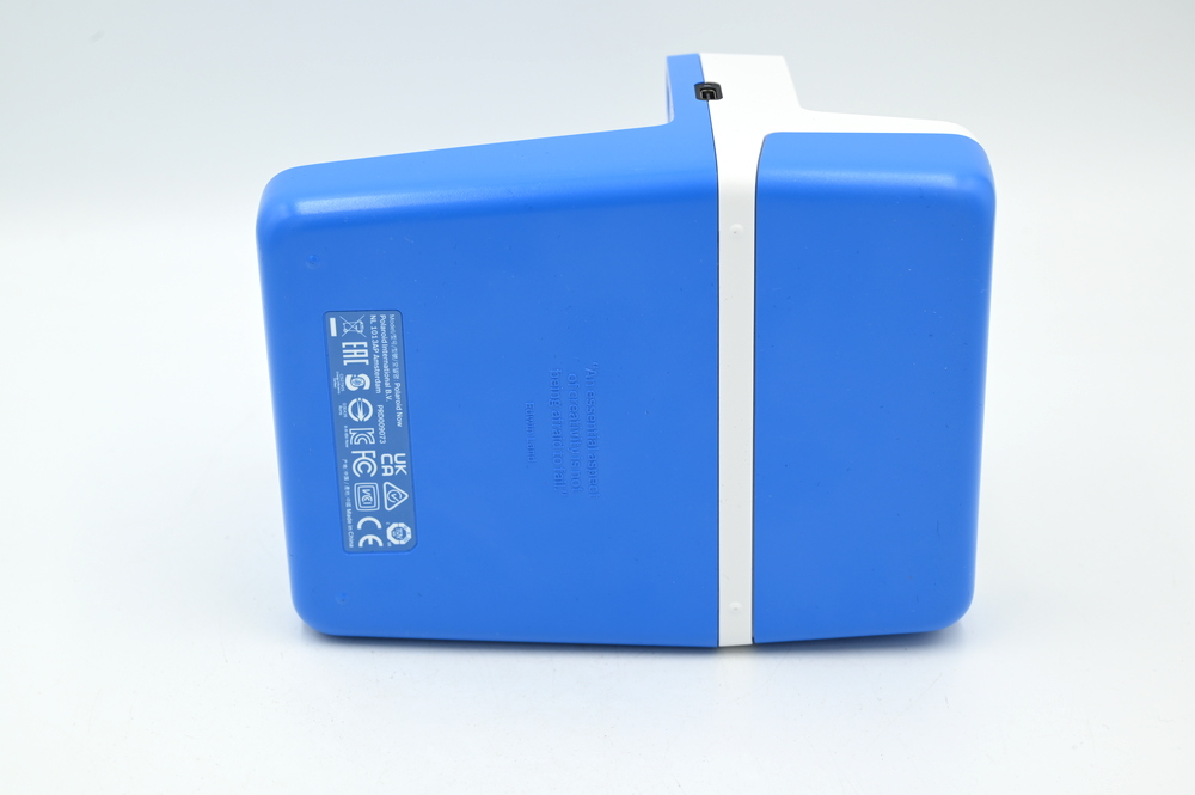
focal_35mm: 62
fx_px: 2056
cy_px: 398
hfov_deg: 32.4
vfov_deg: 21.9
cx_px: 598
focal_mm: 62
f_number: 10
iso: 200
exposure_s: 1/100
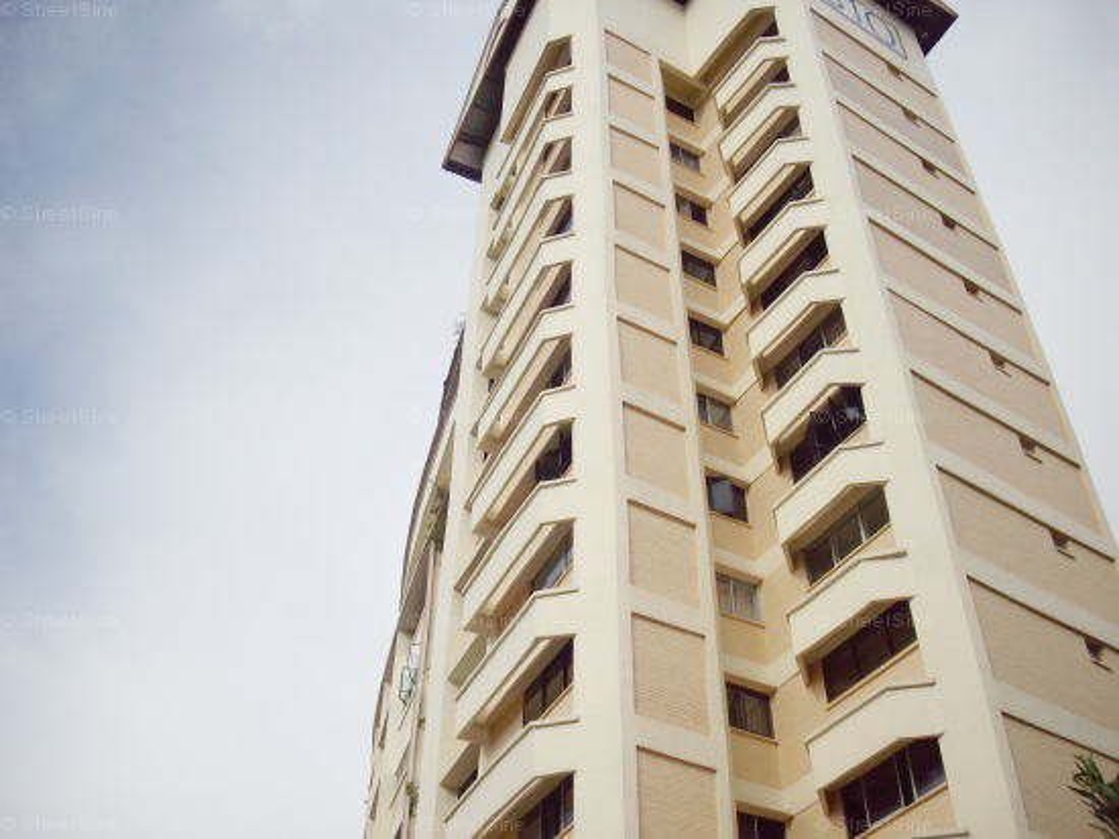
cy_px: 420
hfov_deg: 50.2
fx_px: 1196
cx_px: 560
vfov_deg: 38.6
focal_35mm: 37
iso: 80
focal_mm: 6.2
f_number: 5.6
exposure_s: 1/640
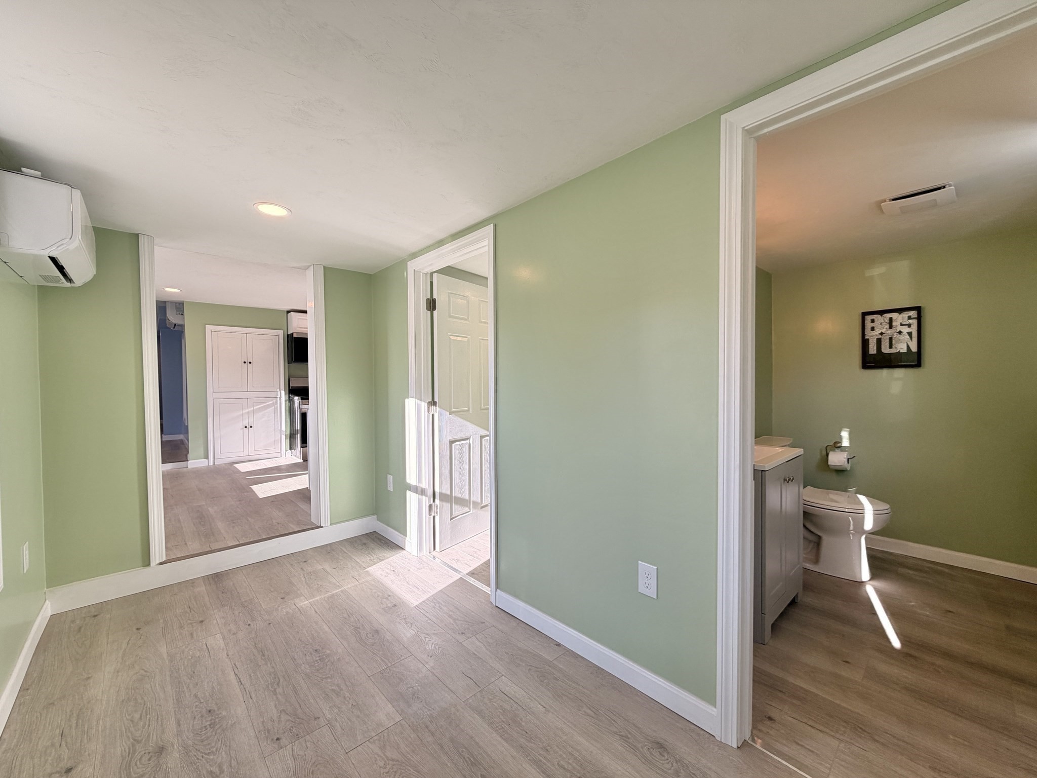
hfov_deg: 102.1
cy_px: 389
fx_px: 419
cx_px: 518
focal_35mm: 14
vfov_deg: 85.7
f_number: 2.2
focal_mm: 2.22
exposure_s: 1/120
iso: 64
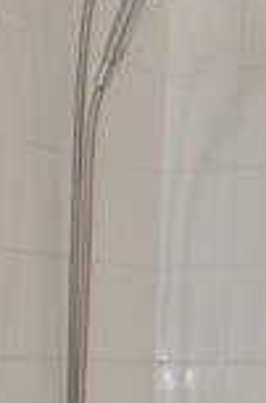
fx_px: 1573
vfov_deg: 13.6
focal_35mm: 141
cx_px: -149
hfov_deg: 9.4
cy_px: 622
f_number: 5
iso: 400
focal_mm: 12
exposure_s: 1/100
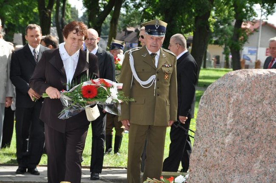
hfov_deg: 17.1
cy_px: 92
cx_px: 138
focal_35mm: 120
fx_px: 919
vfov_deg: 11.4
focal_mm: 80
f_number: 9
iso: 250
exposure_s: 1/200
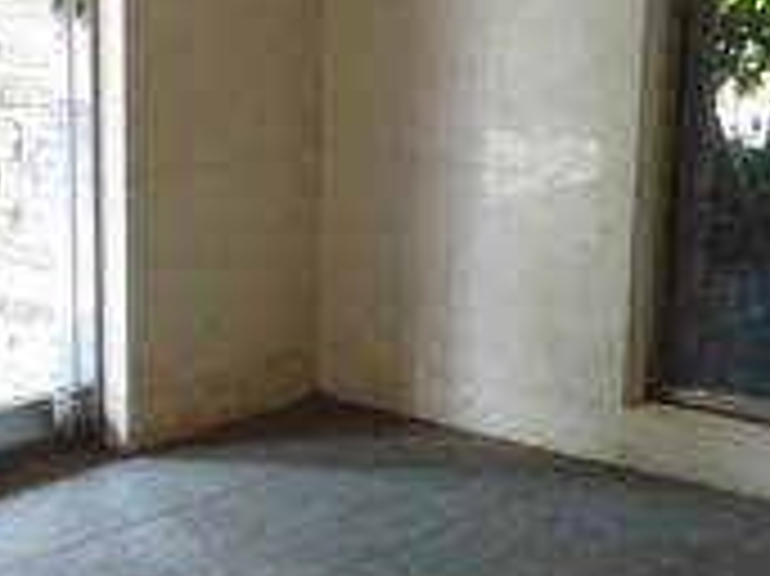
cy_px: 558
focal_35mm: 105
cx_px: 50
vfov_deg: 13.9
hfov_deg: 18.4
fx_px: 2334
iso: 250
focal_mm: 5
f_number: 3.1
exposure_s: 1/60
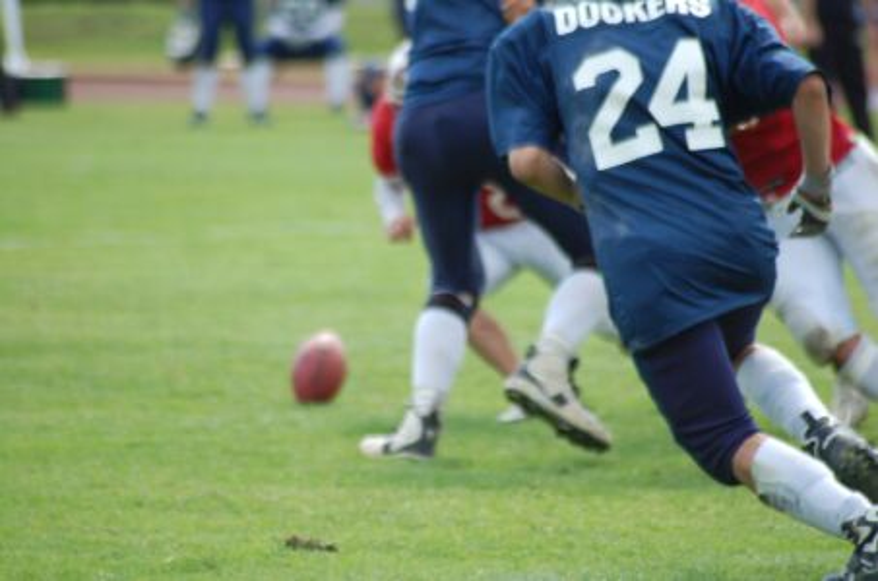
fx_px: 8031
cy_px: 290
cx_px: 439
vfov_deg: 4.1
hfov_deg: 6.3
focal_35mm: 330
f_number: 5.3
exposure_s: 1/640
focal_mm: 220
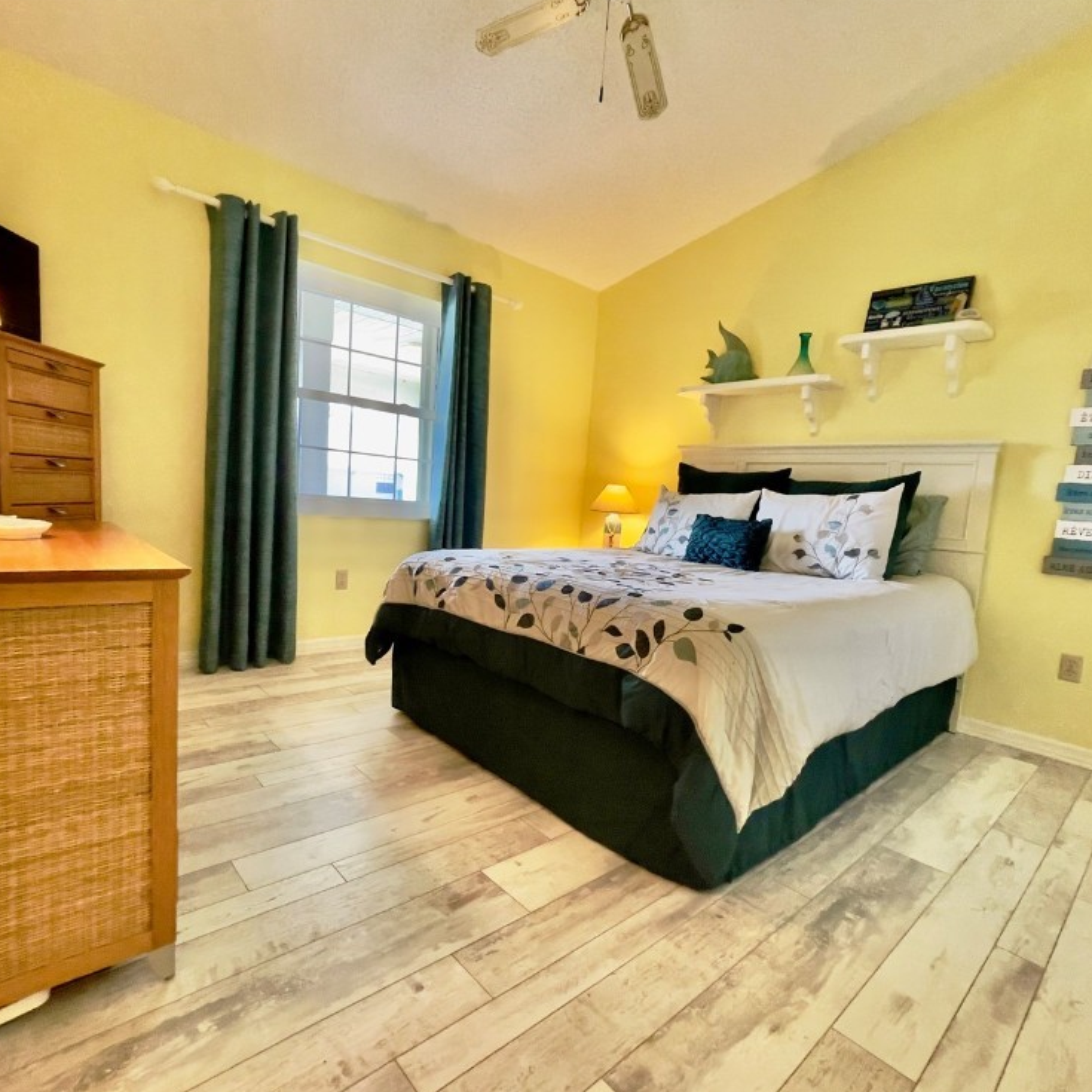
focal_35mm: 16
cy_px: 563
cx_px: 530
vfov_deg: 87.4
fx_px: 571
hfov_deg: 87.4
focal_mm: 1.54
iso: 500
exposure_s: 1/60
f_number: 2.4
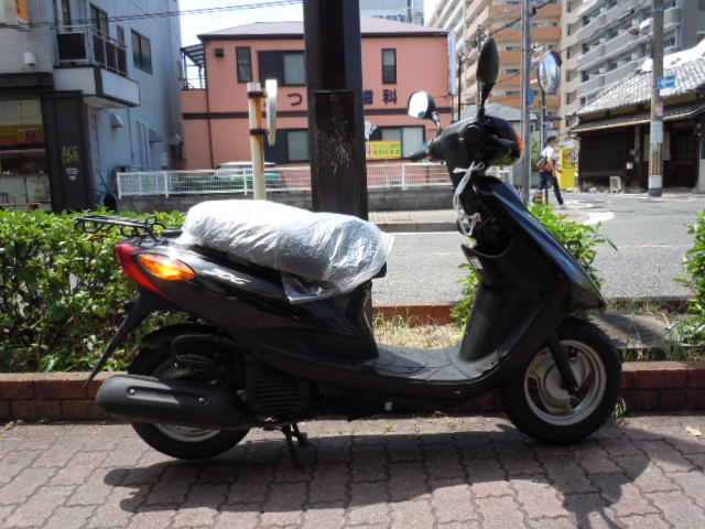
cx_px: 352
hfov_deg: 63.4
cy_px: 264
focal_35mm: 28
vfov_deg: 49.7
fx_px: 570
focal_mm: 5
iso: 100
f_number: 3.7
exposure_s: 1/320
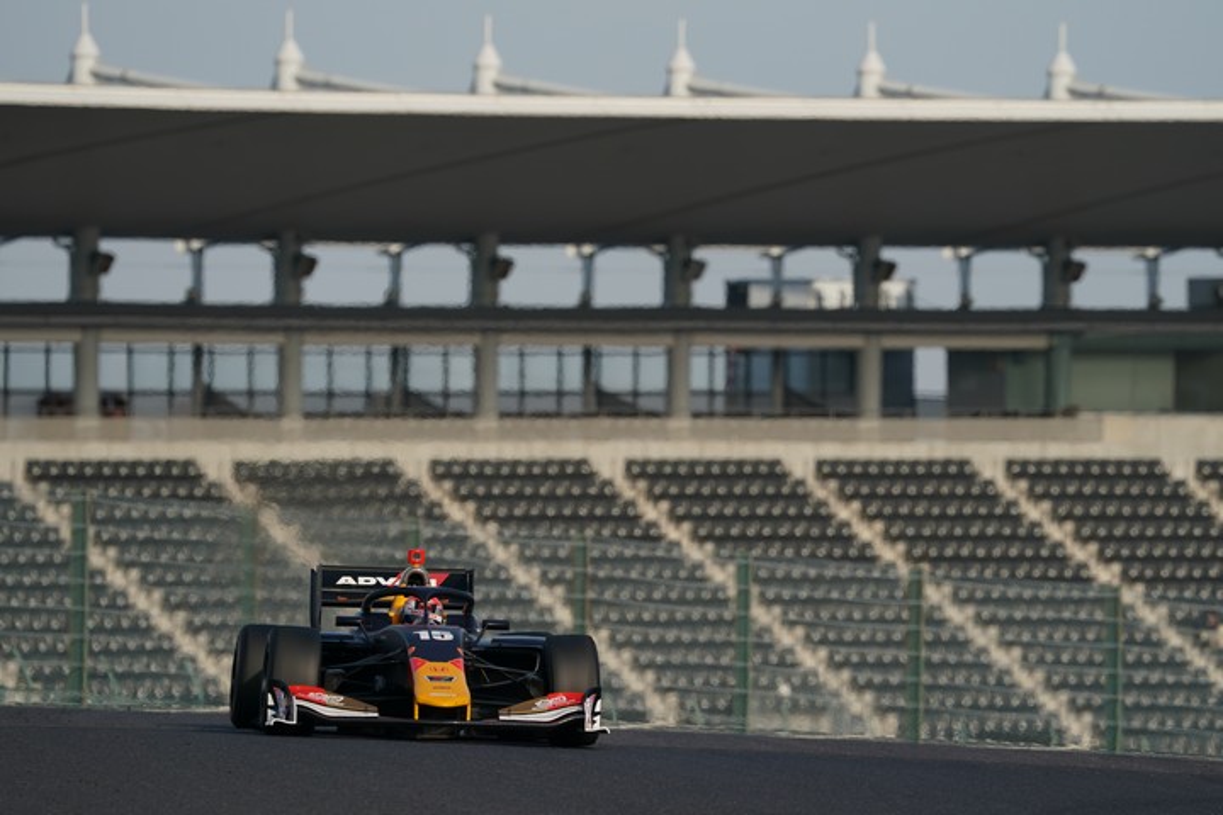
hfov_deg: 3.4
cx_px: 612
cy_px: 408
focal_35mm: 600
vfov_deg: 2.3
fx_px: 20382
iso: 320
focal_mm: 600
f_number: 9
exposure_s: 1/800
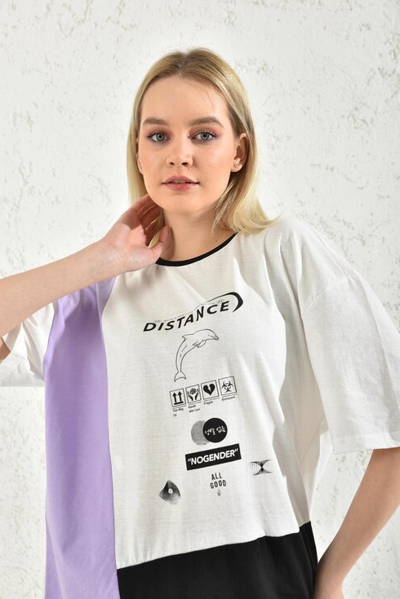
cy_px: 294
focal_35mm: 51
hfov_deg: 26.5
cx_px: 201
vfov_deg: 38.9
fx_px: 850
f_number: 7.1
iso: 100
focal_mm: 50
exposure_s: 1/160
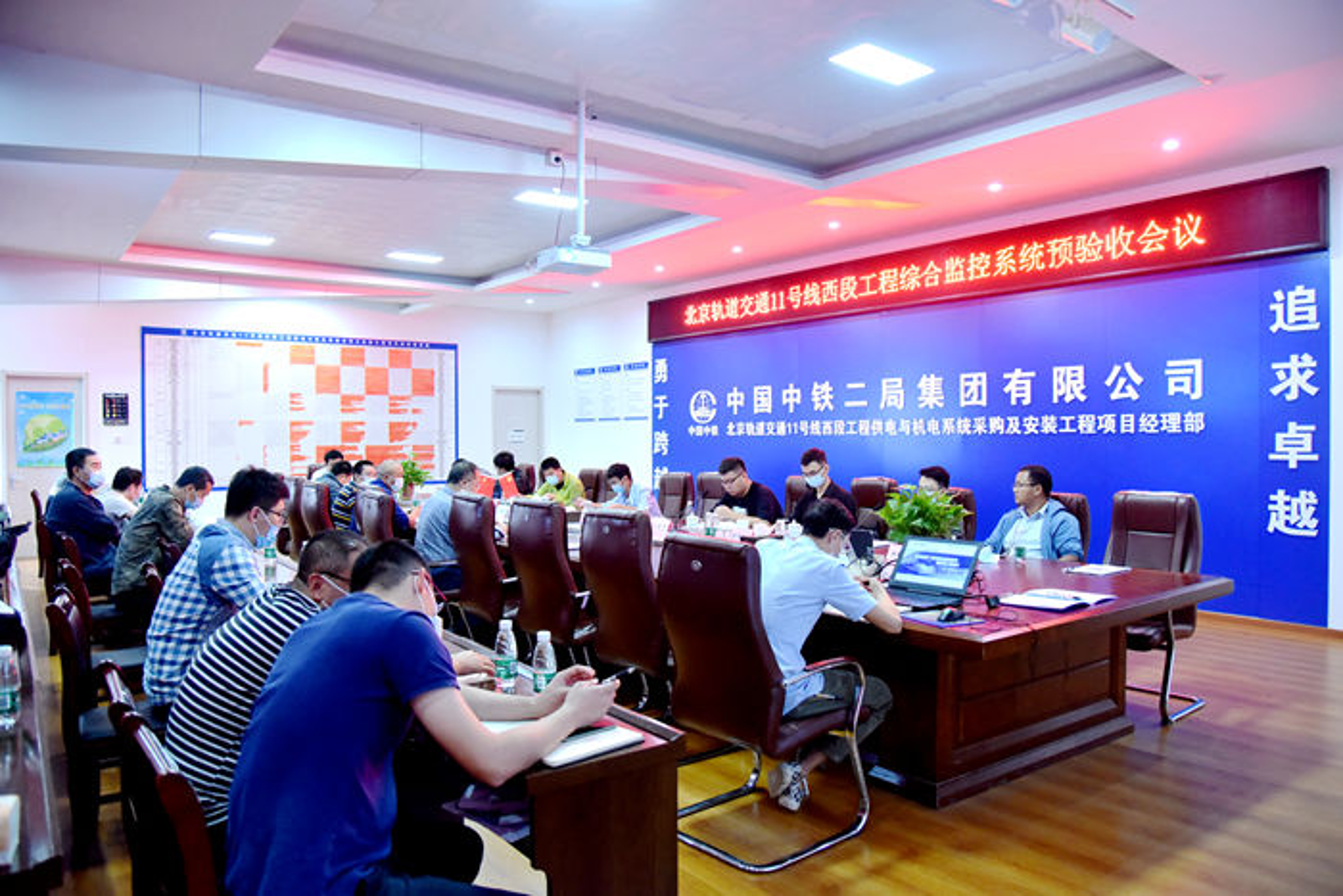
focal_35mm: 24
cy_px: 448
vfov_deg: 53.2
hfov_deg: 73.7
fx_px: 895
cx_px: 672
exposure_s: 1/60
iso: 2500
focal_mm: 24
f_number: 4
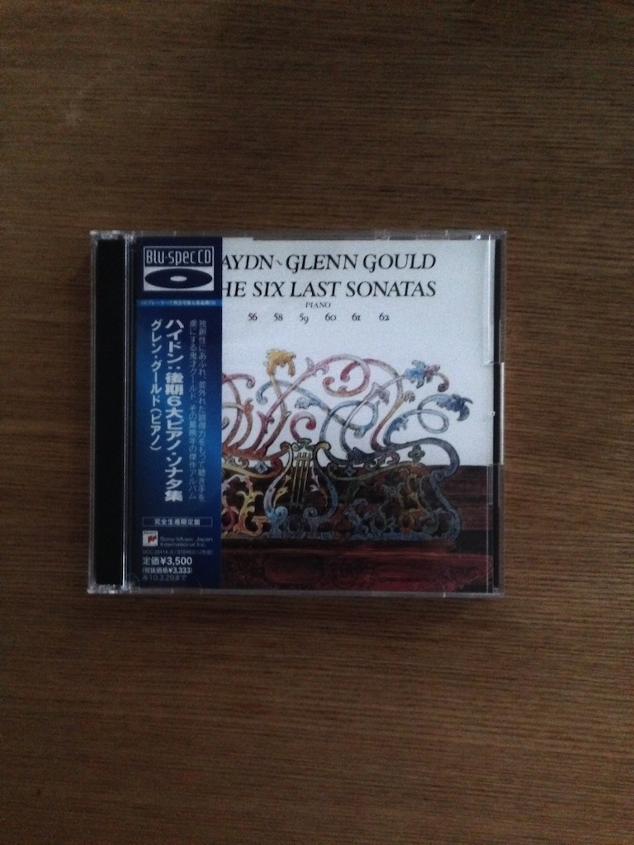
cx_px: 317
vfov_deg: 55.4
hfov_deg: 42.9
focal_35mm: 33
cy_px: 422
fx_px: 806
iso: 800
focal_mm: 4.12
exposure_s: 1/15
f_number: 2.4
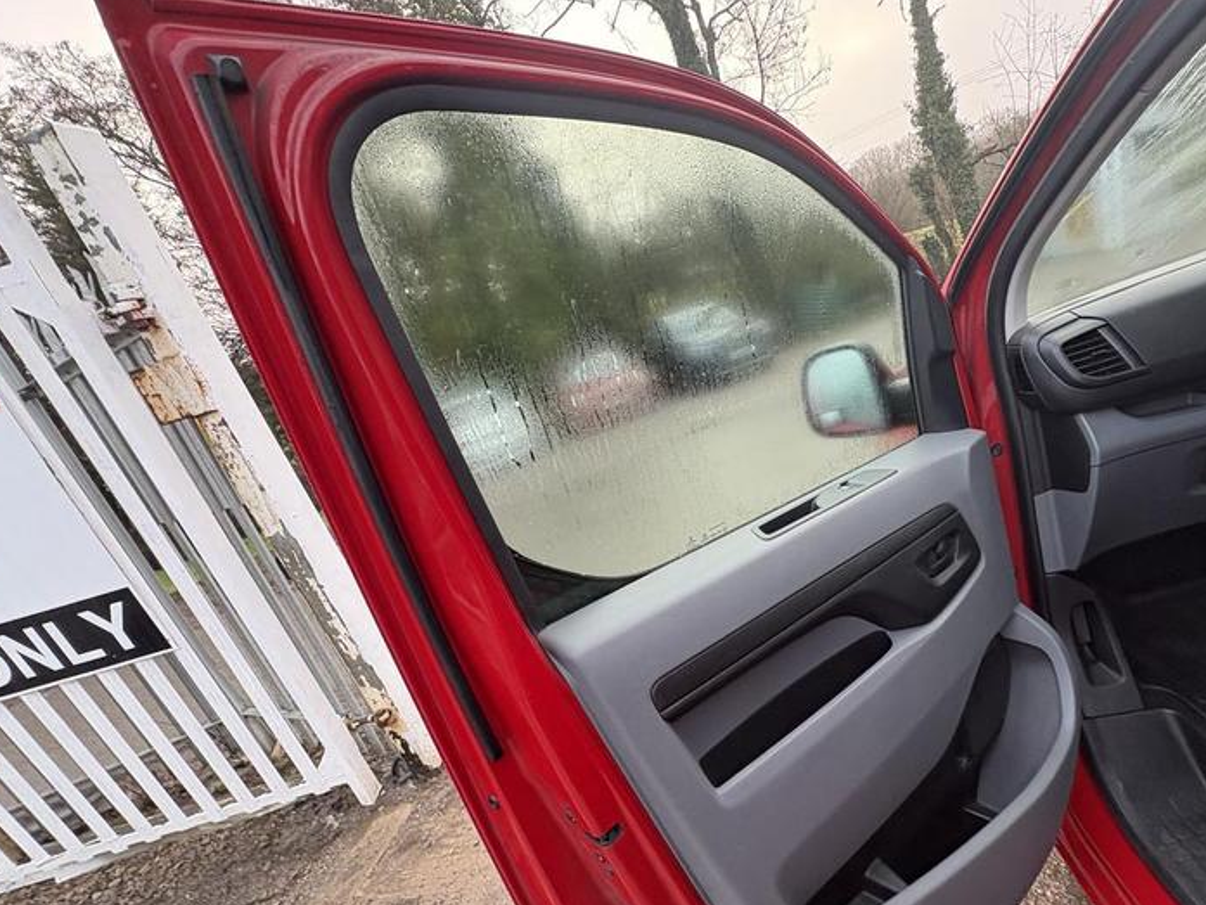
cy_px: 524
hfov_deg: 86.7
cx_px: 723
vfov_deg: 71.1
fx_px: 627
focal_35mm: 18
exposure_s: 1/99
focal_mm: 2.22
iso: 125
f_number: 2.2
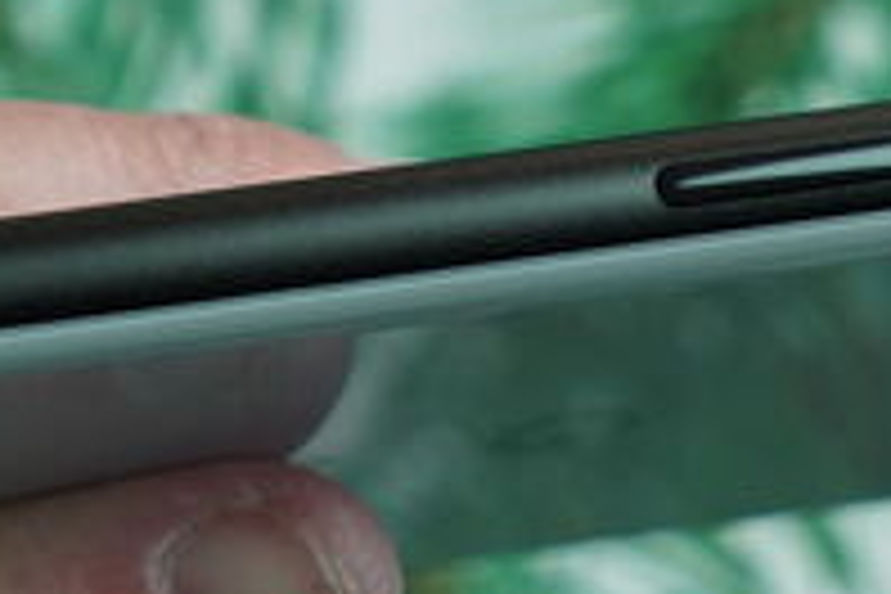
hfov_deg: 7.0
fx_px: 7251
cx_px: 477
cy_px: 428
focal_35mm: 293
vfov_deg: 4.7
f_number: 6.3
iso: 800
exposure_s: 1/160
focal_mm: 70
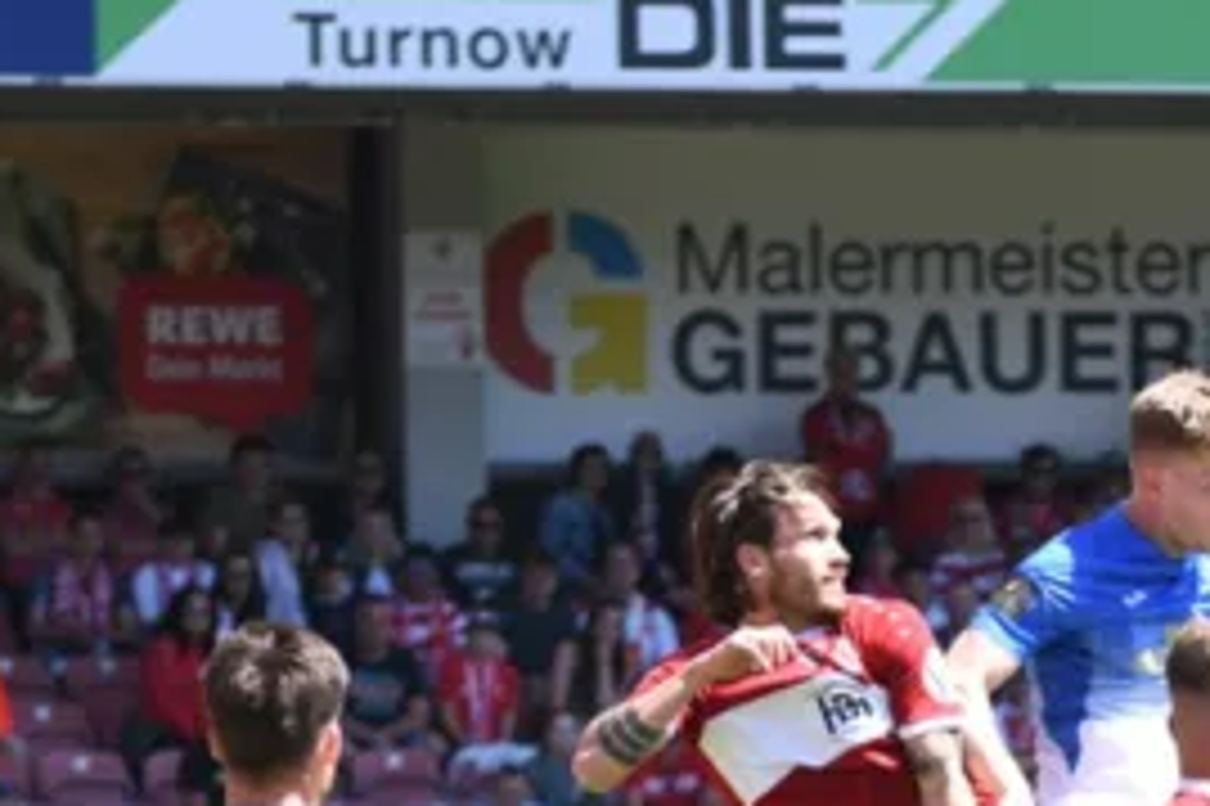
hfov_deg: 4.4
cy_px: 1103
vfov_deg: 2.9
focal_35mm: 465
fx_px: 15619
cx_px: 1165
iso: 800
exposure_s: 1/2000
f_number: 4.8
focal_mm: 122
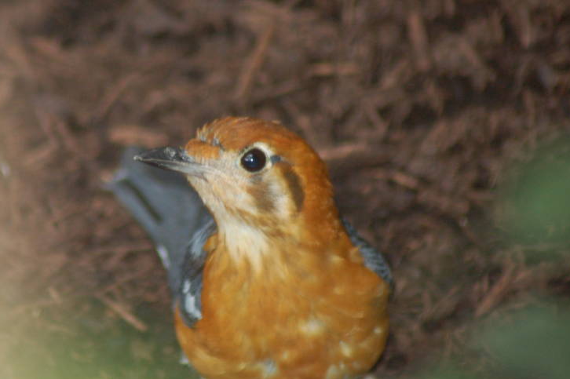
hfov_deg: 3.9
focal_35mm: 529
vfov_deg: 2.6
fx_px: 8370
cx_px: 201
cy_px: 192
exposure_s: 1/60
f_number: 5.3
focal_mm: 250
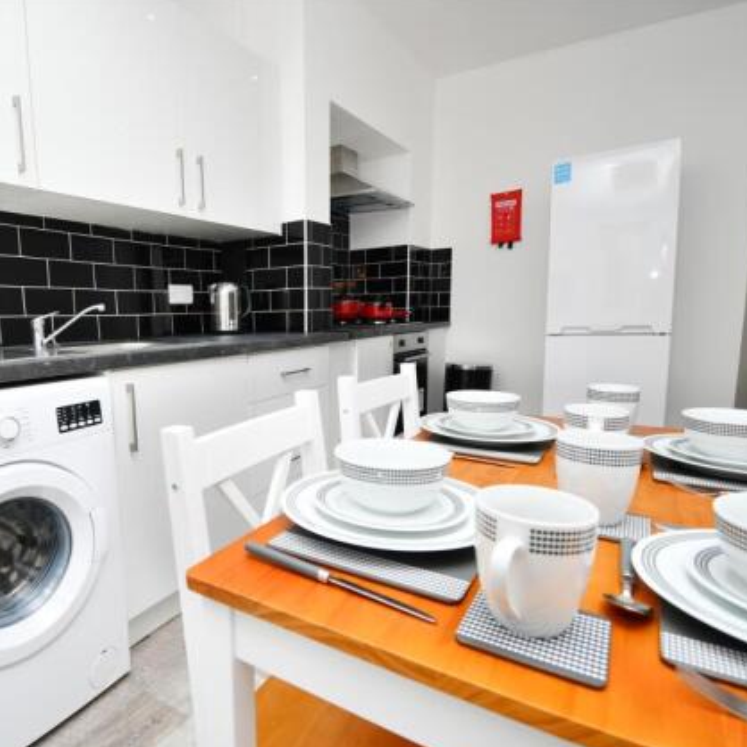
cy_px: 383
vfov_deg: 74.8
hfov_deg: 72.9
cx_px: 257
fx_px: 488
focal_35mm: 20
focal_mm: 10
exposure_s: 1/250
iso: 100
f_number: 4.5
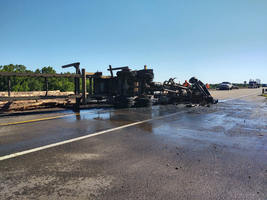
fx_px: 208
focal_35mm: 27
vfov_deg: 51.4
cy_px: 100
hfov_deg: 65.3
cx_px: 134
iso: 100
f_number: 1.7
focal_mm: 4.75
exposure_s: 1/5564
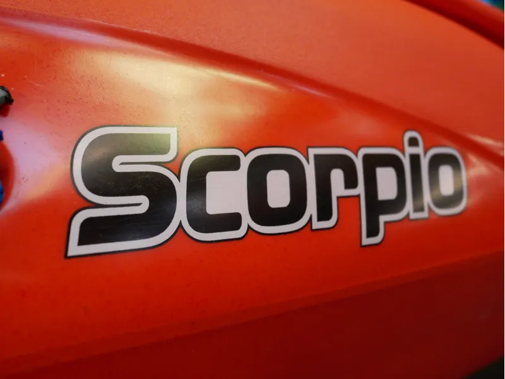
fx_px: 642
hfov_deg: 42.9
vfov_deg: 32.9
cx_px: 252
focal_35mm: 44
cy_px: 190
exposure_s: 1/60
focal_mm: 22
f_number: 4.8
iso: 400
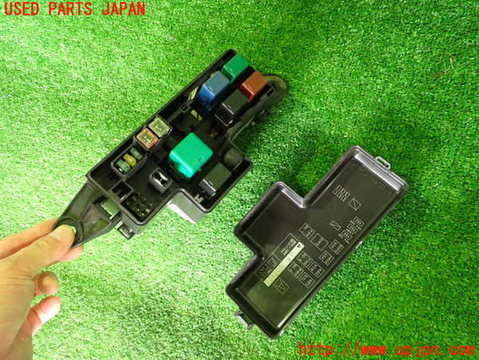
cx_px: 240
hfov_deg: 56.8
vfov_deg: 44.2
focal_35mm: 32
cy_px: 180
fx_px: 443
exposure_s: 1/25
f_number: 2.4
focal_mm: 5.79
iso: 800
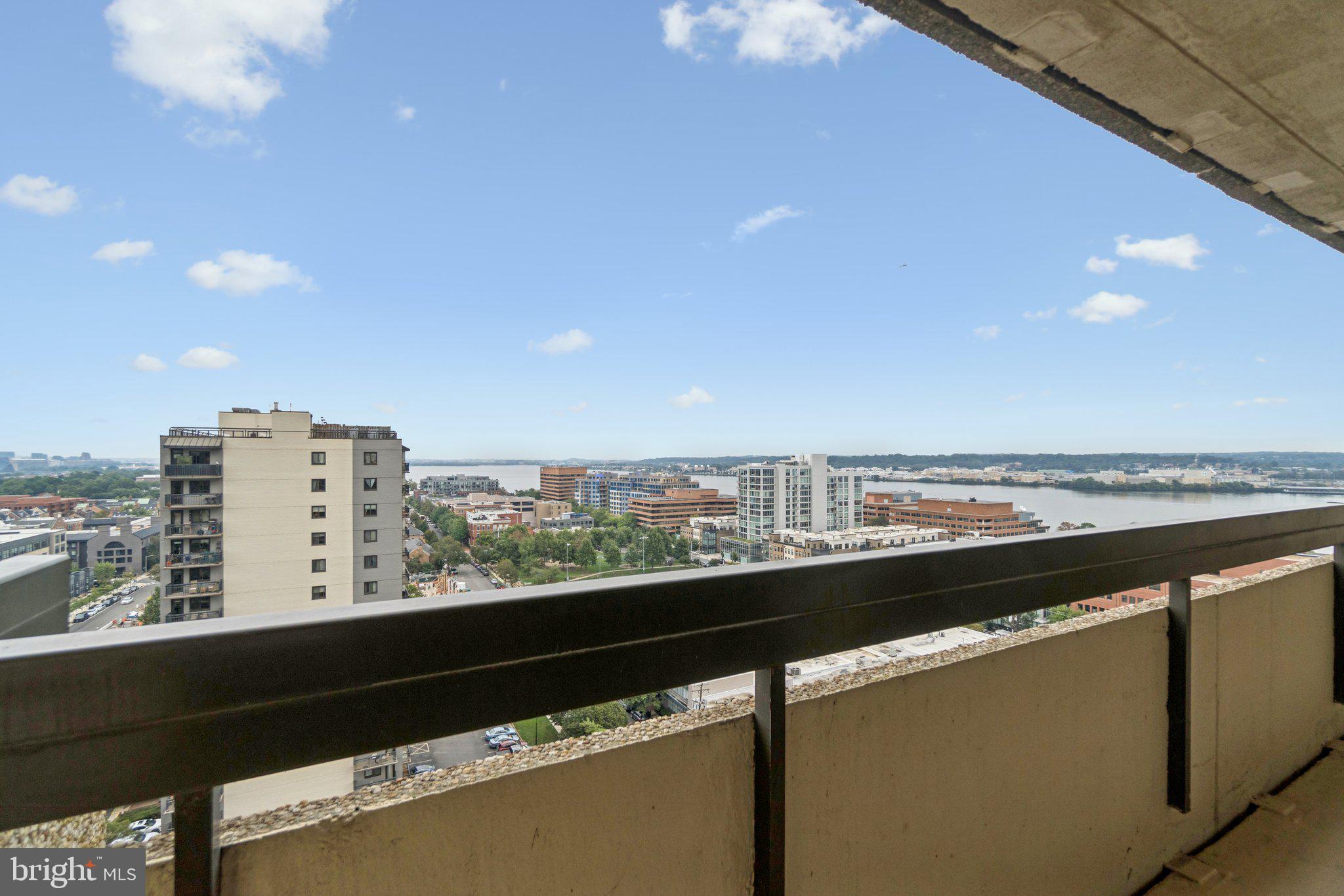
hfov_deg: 100.4
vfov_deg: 77.3
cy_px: 448
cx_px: 672
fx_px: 560
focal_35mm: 15
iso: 200
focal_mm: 10
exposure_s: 1/640
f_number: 5
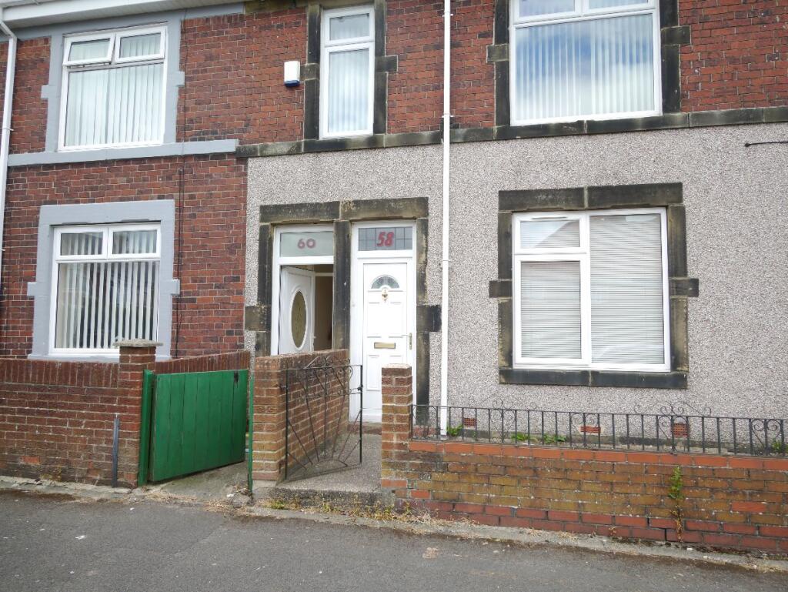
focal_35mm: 24
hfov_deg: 71.6
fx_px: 547
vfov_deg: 56.9
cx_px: 394
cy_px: 296
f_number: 5
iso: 160
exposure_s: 1/160
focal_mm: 12
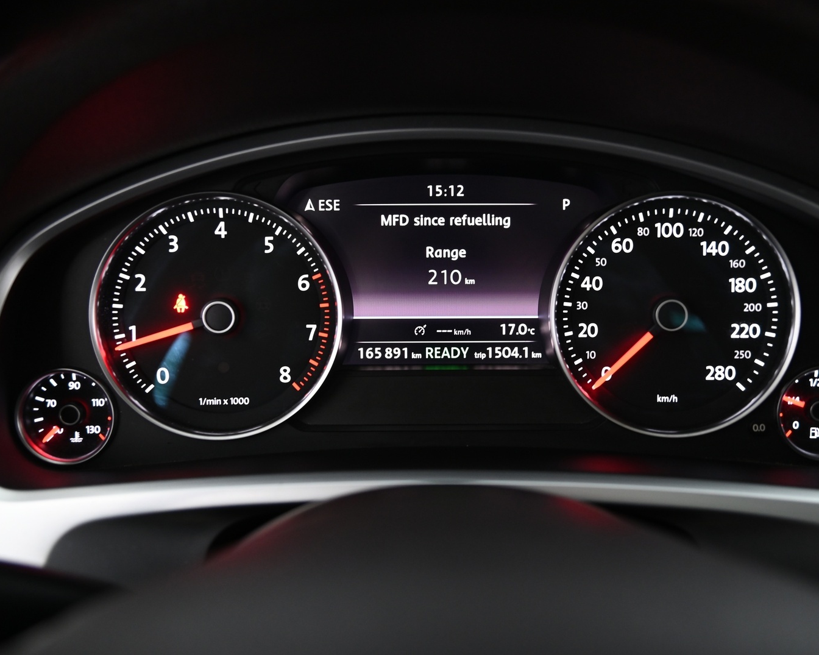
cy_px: 327
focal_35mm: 34
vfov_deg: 43.4
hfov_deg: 52.8
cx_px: 444
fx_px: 824
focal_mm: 30
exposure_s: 1/20
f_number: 4
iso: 2000
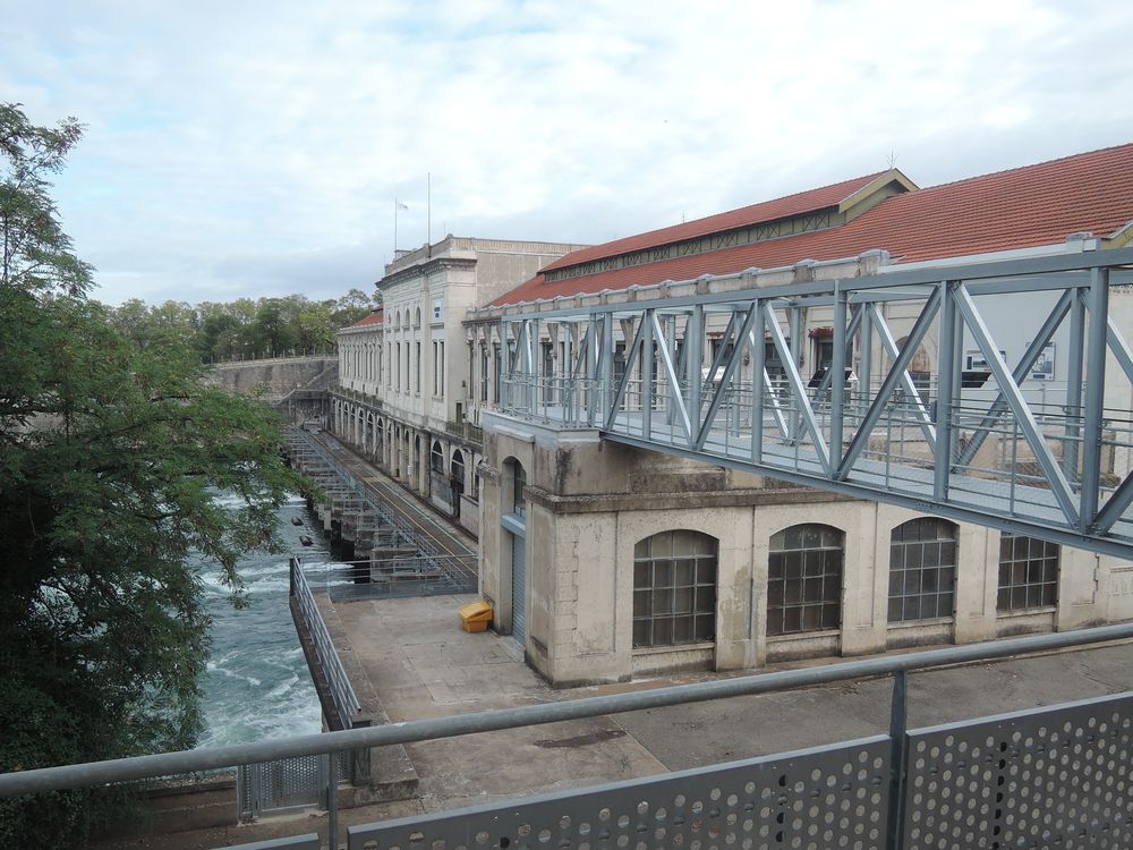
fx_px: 1015
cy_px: 425
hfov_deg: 58.4
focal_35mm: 31
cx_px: 566
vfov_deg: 45.4
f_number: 3.2
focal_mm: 6.6
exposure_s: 1/400
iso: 80
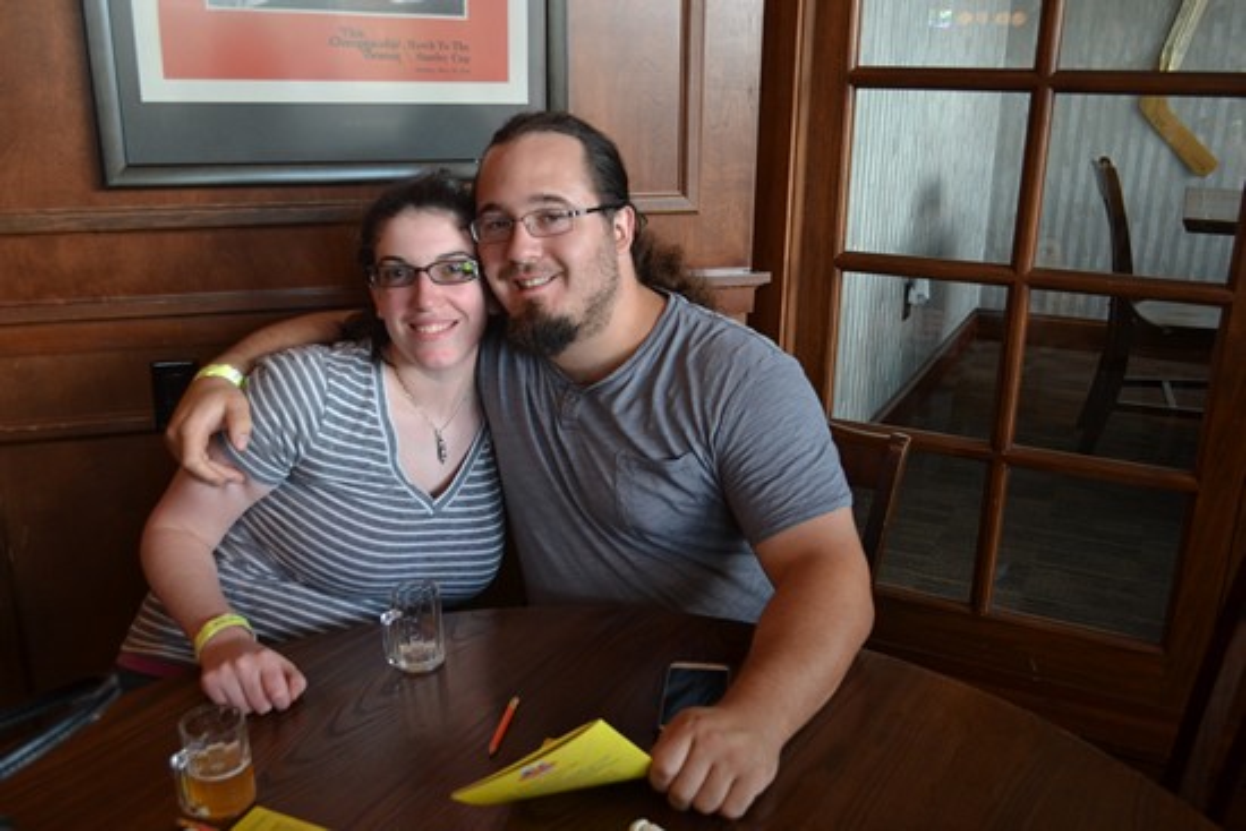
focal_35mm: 30
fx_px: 1039
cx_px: 623
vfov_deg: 43.6
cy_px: 416
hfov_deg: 61.9
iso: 560
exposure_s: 1/15
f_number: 3.8
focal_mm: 20
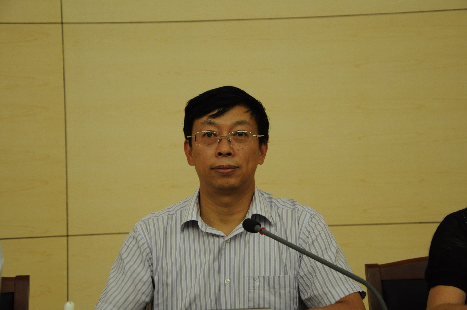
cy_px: 155
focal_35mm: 72
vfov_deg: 18.9
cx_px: 234
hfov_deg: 28.1
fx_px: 933
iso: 1000
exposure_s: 1/30
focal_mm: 48
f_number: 4.8
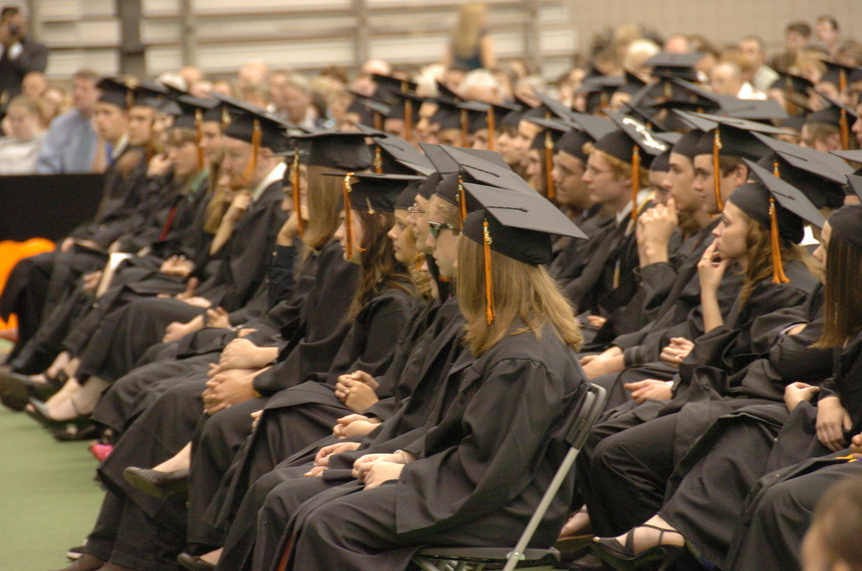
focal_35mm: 255
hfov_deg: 8.1
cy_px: 286
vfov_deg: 5.4
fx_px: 6093
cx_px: 431
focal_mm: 170
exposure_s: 1/10
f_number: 5.6
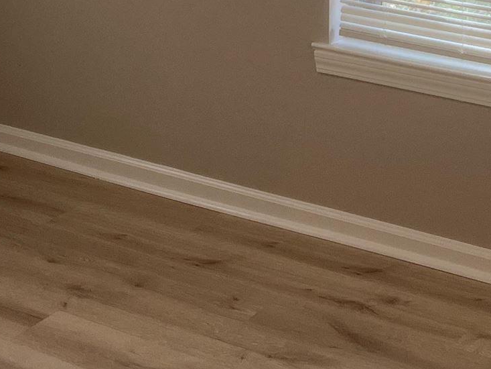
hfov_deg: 17.8
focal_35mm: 109
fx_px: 1546
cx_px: 66
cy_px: -207
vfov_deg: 12.8
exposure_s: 1/120
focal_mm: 5.7
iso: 64
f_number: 1.5
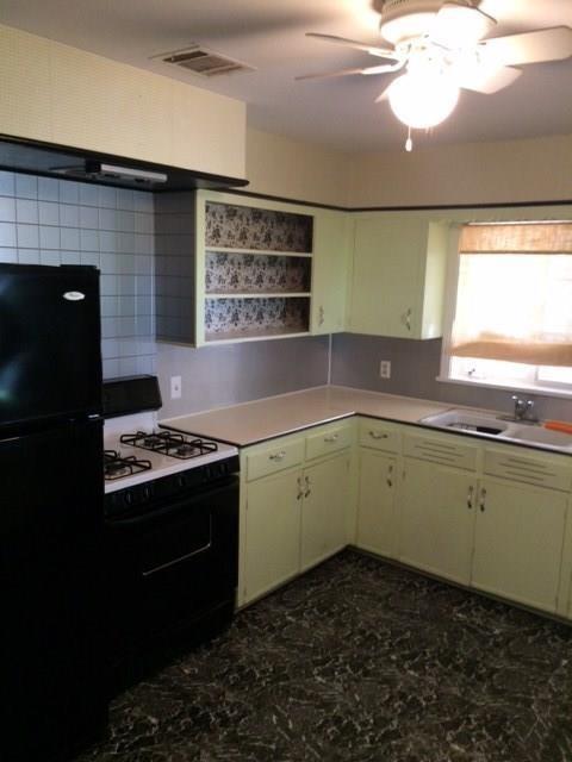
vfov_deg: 61.7
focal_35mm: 29
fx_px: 639
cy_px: 381
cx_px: 286
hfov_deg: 48.2
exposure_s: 1/30
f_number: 2.2
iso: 160
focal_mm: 4.15
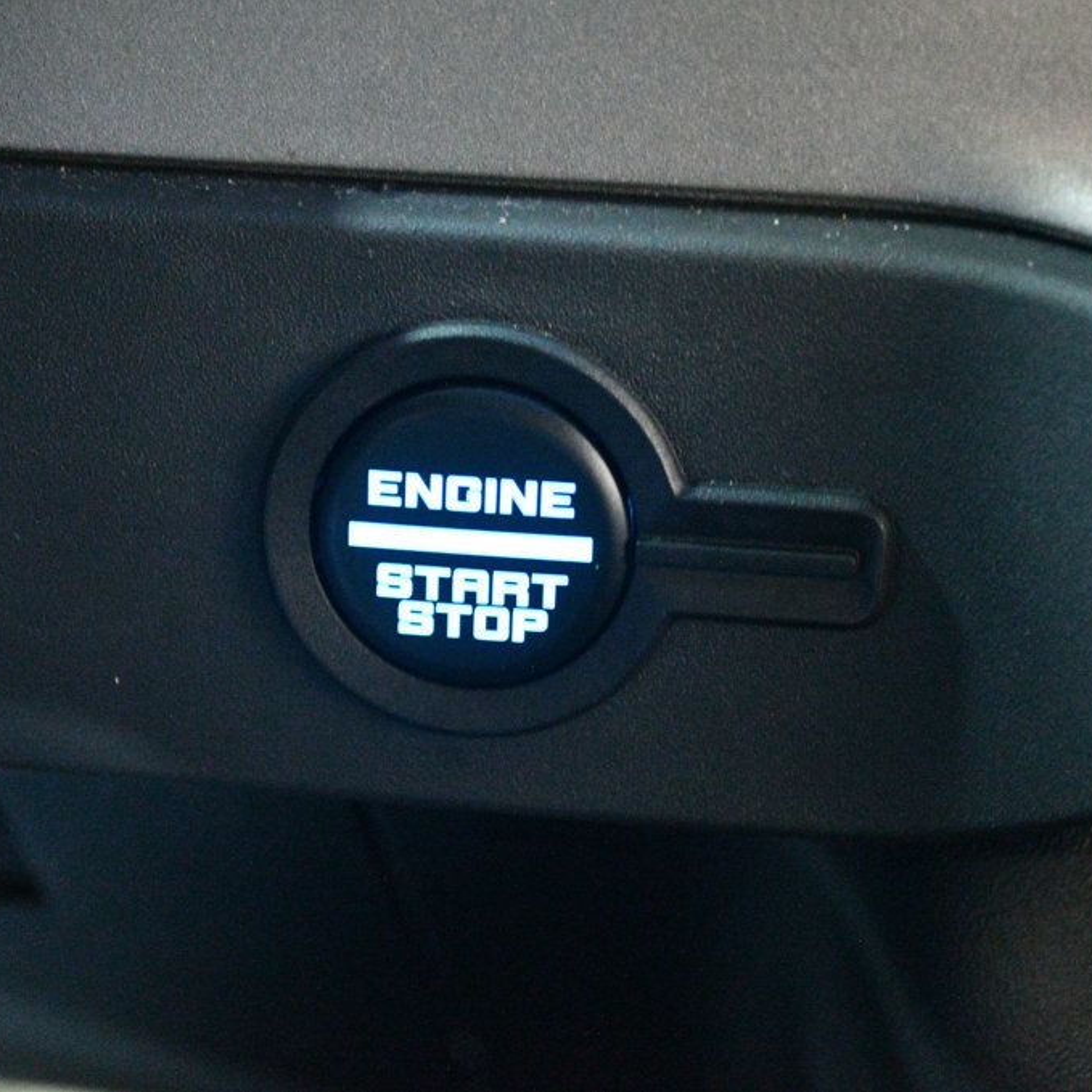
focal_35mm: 73
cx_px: 497
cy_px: 545
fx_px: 2605
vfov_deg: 23.7
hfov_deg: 23.7
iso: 12800
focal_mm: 38
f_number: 5
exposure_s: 1/10
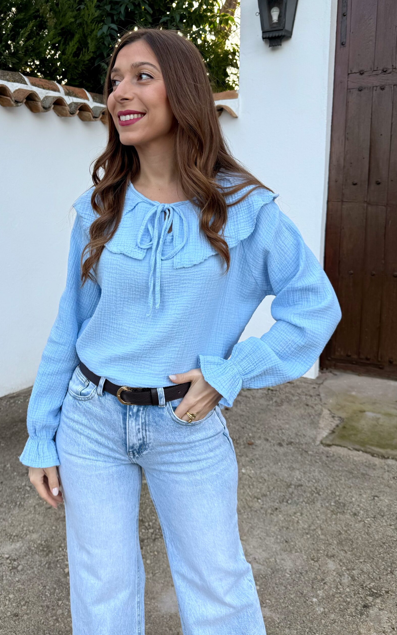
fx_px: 450
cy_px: 318
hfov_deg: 47.3
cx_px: 157
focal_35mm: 26
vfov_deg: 70.4
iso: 80
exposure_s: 1/467
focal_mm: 6.76
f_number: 1.78
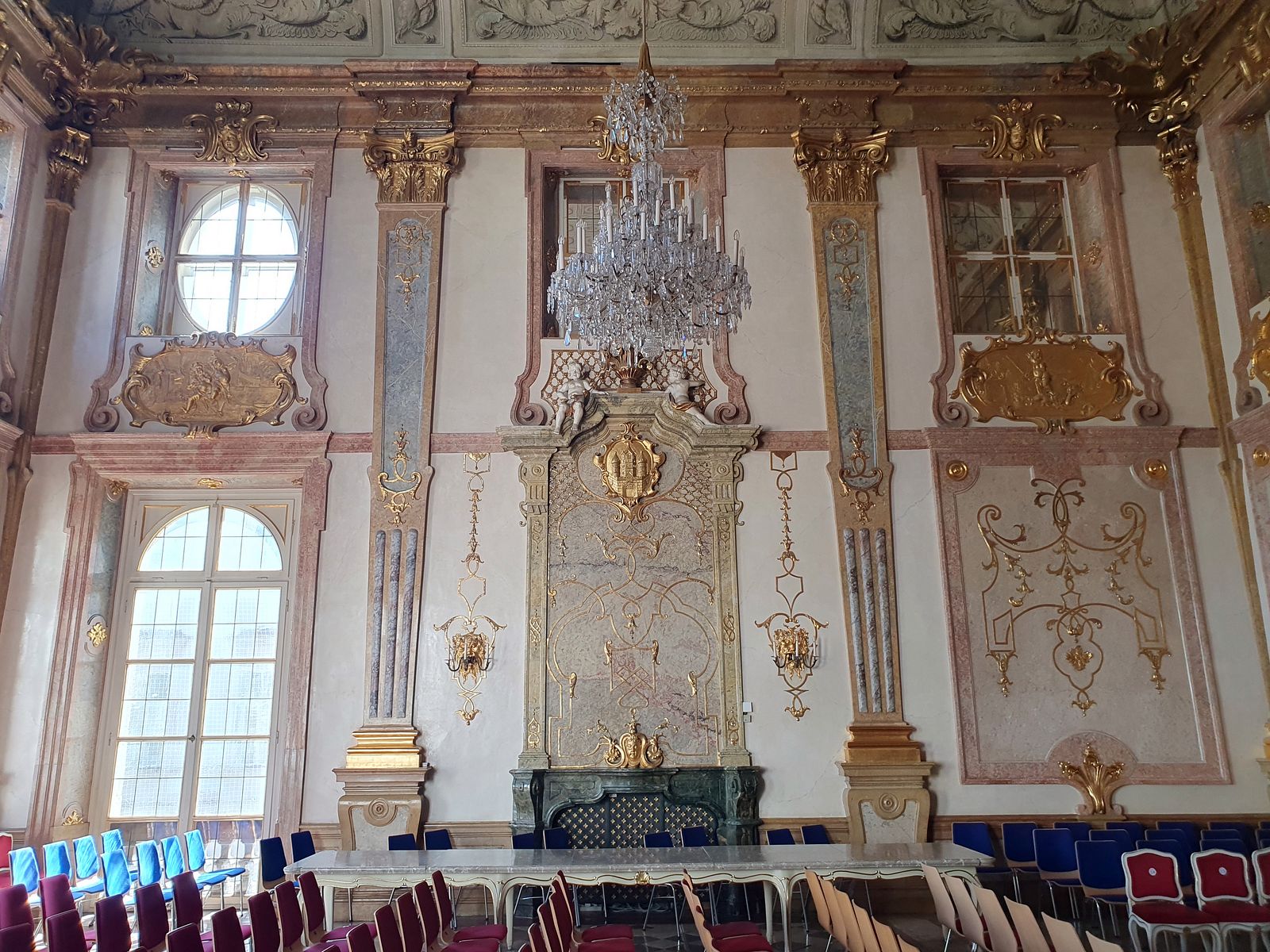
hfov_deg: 67.3
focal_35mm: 26
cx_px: 635
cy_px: 476
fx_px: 954
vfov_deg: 53.1
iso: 100
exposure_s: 1/100
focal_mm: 4.32
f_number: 2.4
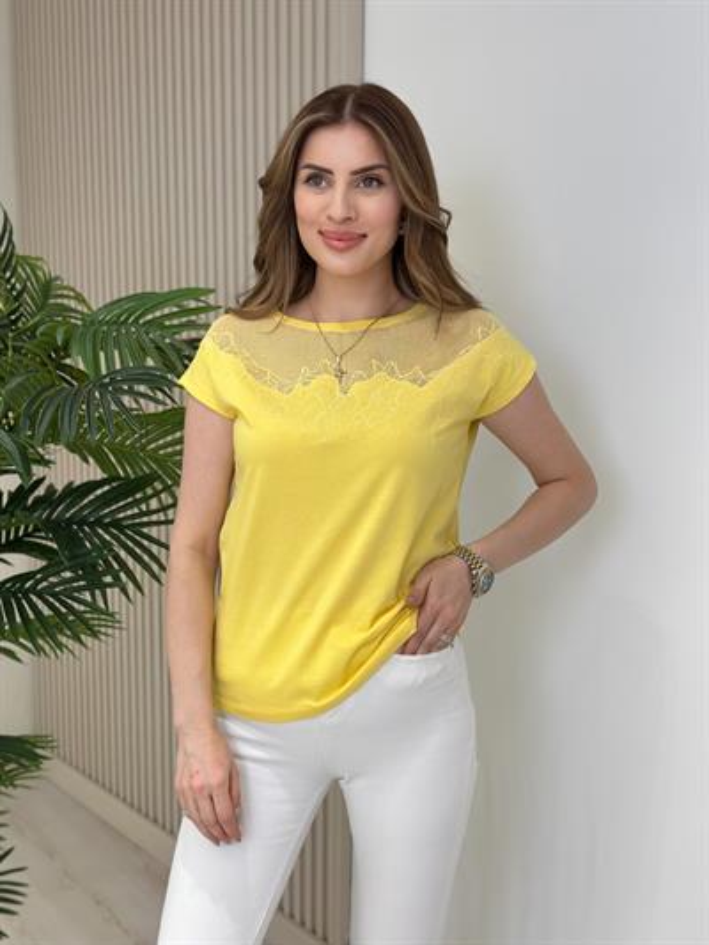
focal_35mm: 48
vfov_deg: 39.6
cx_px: 354
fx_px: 1310
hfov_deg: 30.3
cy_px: 472
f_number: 1.78
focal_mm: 6.86
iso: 80
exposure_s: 1/253
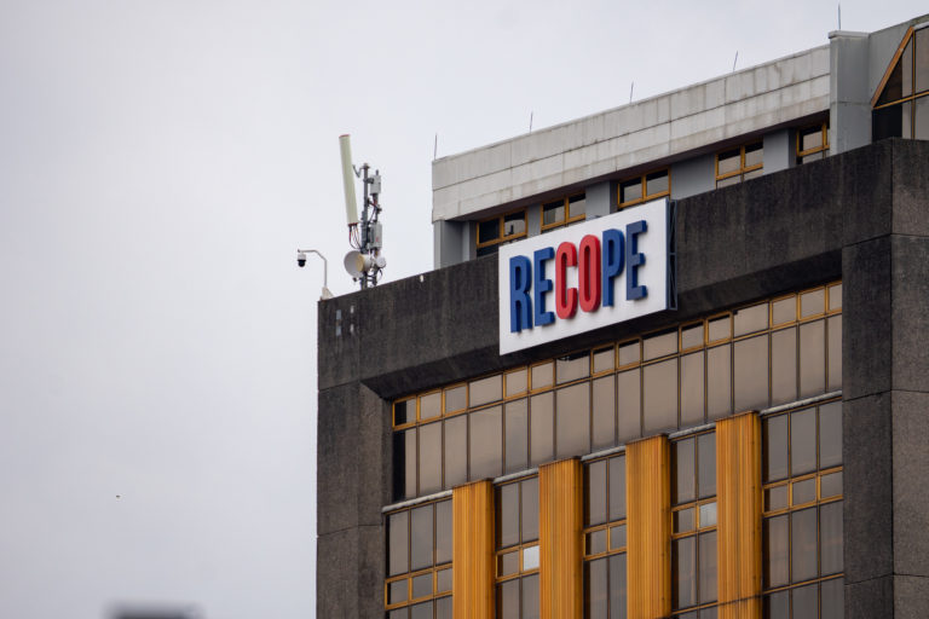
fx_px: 15482
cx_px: 464
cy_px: 310
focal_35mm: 600
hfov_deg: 3.4
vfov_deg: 2.3
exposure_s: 1/500
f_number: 6.3
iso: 200
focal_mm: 400
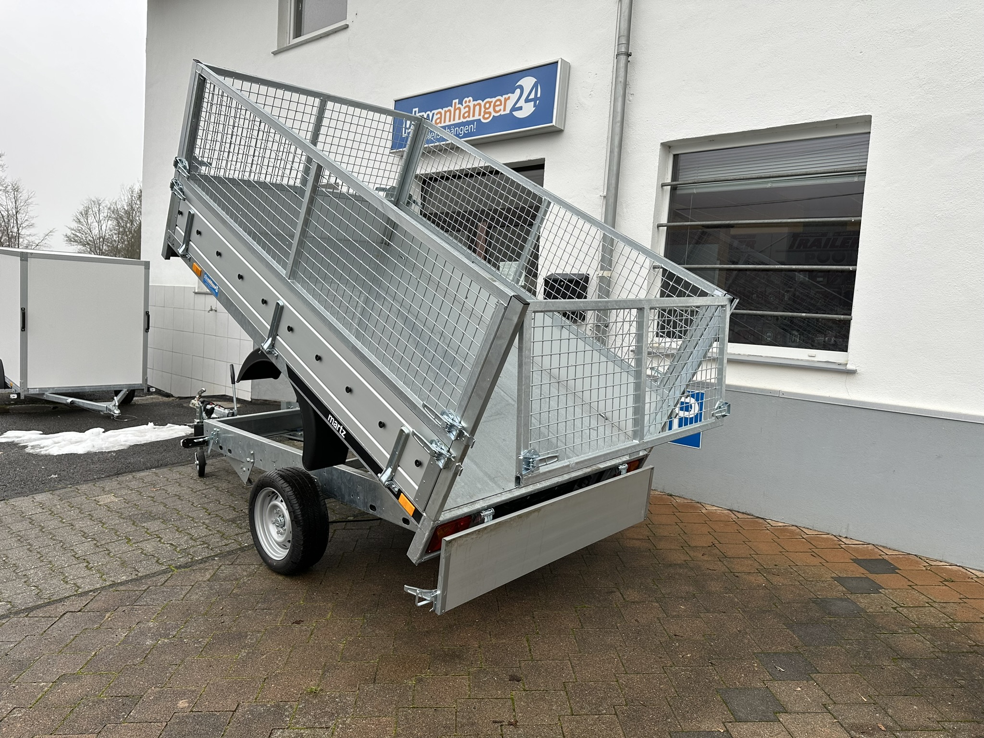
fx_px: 682
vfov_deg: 56.8
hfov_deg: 71.6
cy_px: 369
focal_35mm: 24
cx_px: 492
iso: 64
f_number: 1.78
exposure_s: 1/234
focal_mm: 6.86
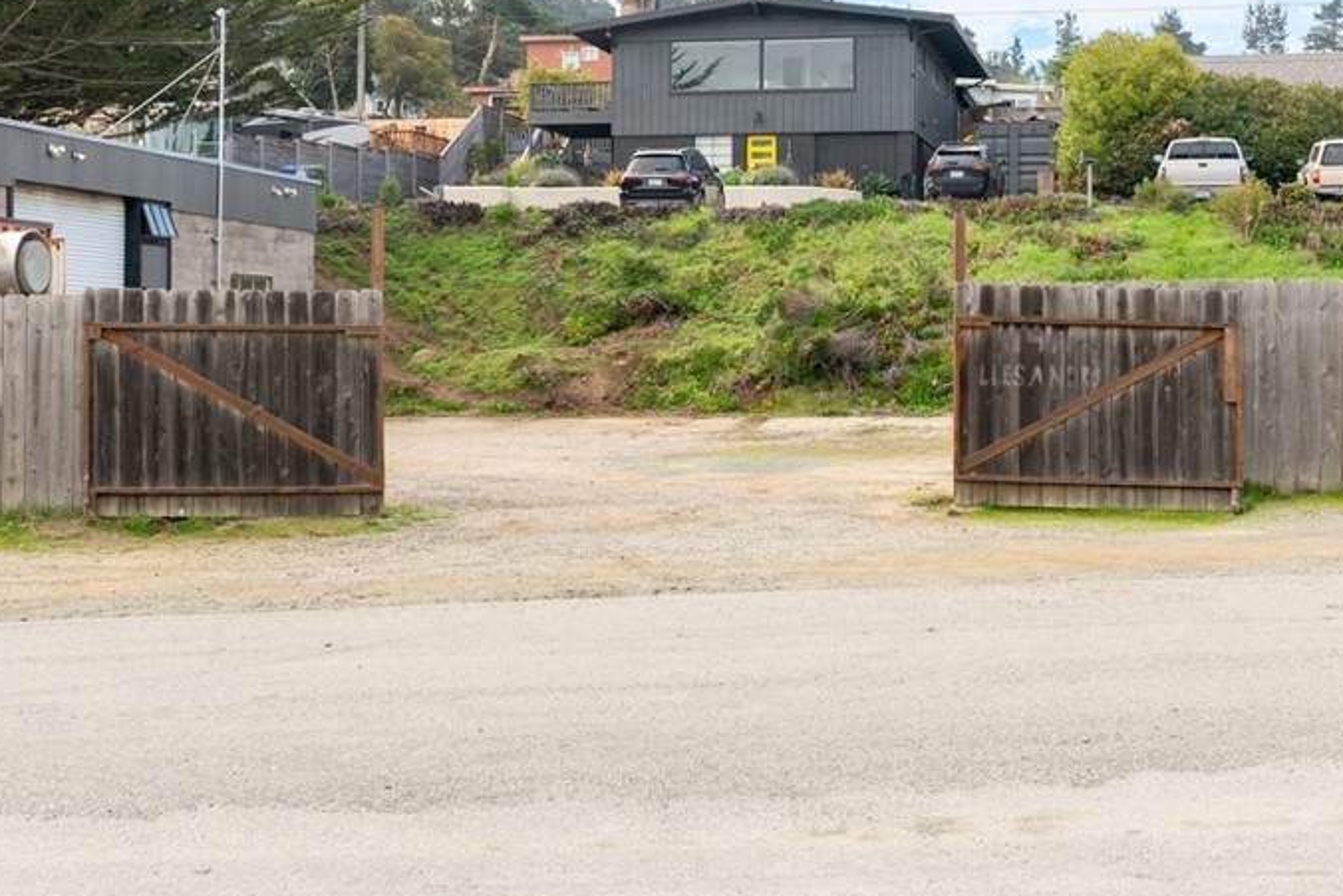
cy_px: 301
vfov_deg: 25.4
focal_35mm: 53
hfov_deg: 37.5
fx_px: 1977
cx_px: 656
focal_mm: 35
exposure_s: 1/1000
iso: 800
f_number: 8
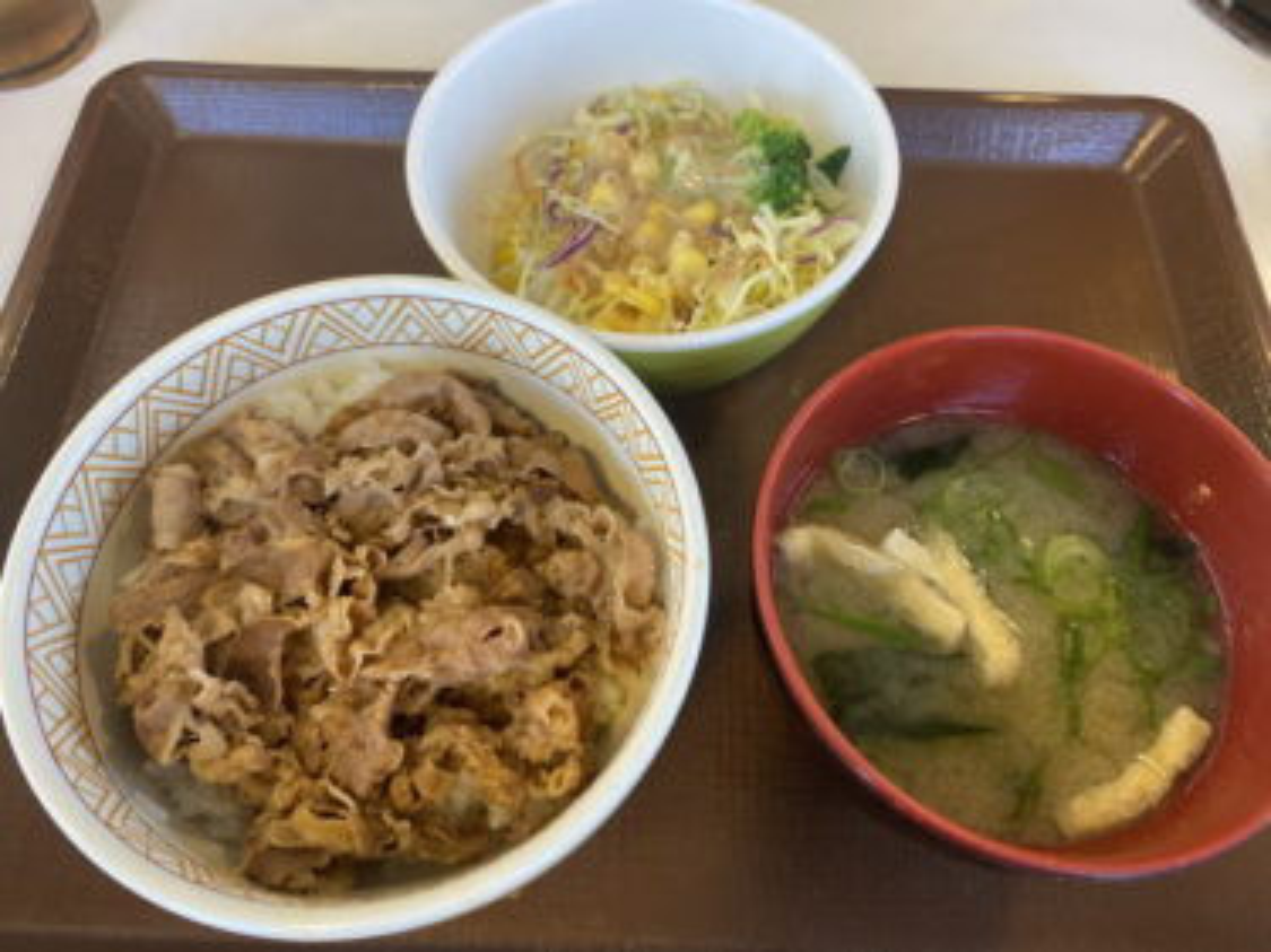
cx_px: 636
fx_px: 954
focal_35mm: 26
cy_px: 476
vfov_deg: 53.0
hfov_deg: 67.3
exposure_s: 1/100
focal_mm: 4.25
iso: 80
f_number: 1.8
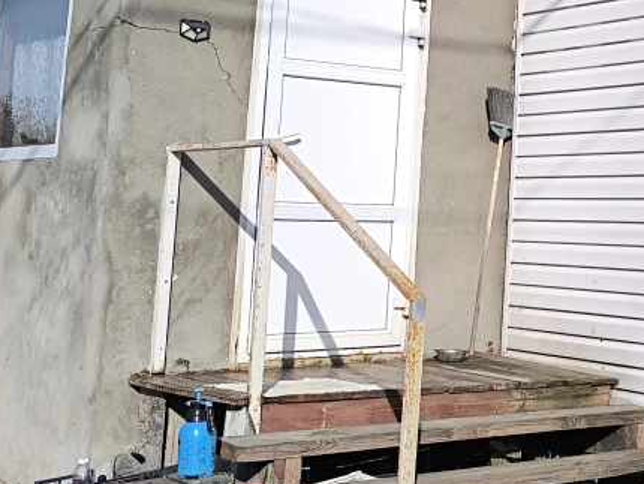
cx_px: 710
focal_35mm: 67
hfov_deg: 26.6
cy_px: 32
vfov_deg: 21.4
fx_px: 1247
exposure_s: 1/1179
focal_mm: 6.14
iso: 50
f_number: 1.65
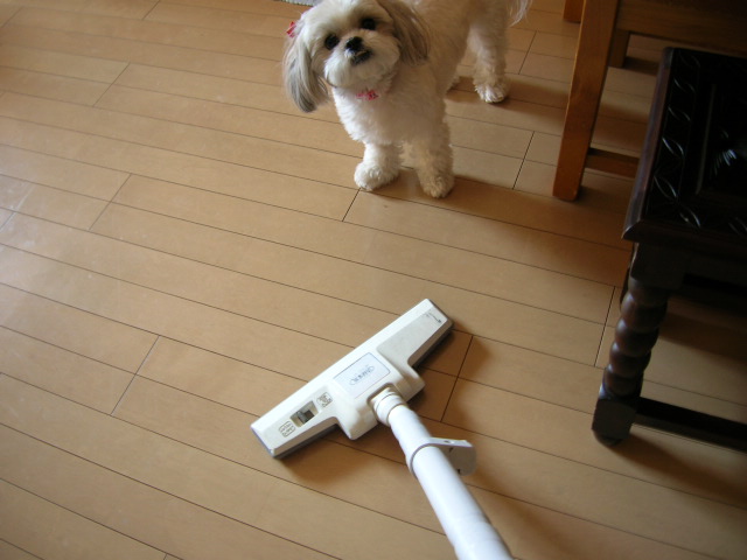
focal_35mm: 34
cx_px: 374
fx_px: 734
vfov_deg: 41.8
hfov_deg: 54.0
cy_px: 280
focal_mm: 5.7
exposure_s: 1/4.4
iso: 50
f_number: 2.9
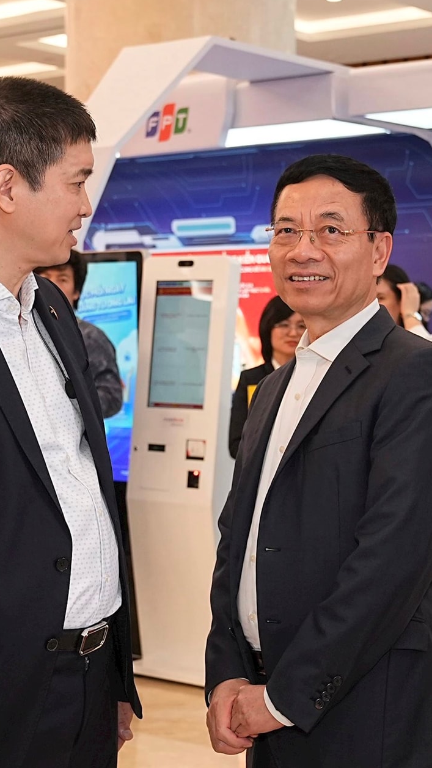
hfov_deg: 21.4
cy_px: 379
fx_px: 1140
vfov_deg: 37.2
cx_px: 144
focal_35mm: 56
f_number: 4
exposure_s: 1/200
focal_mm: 35
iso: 1000
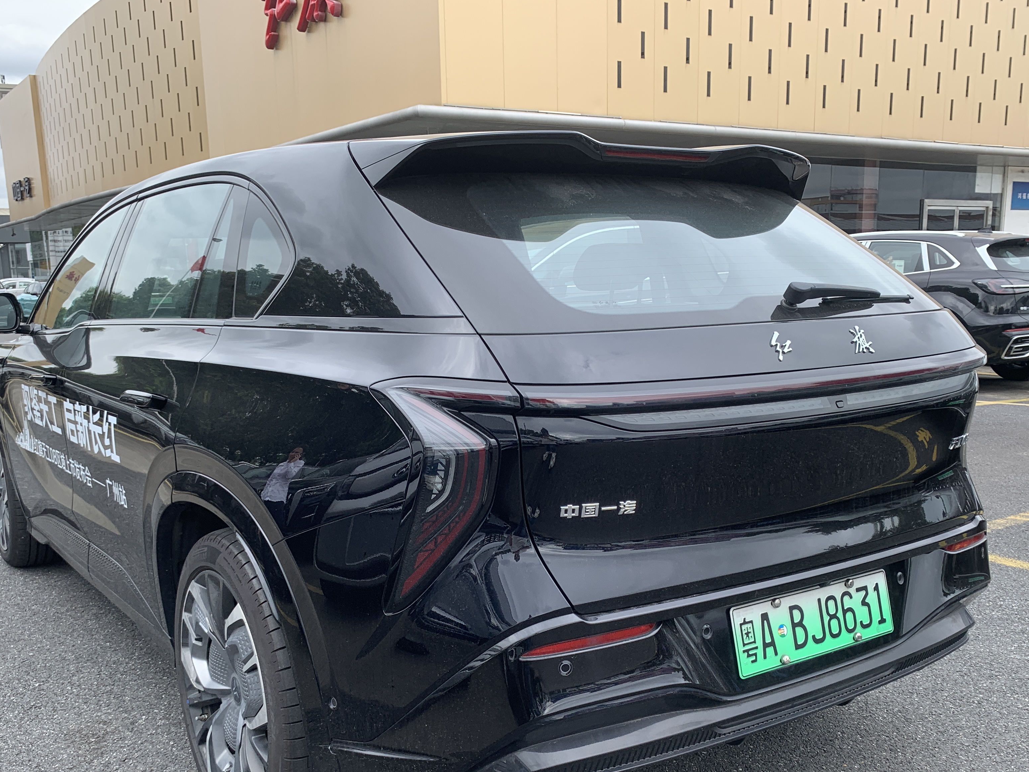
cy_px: 487
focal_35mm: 34
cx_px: 490
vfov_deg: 41.5
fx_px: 1011
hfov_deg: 53.9
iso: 25
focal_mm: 4.25
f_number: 1.8
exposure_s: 1/552
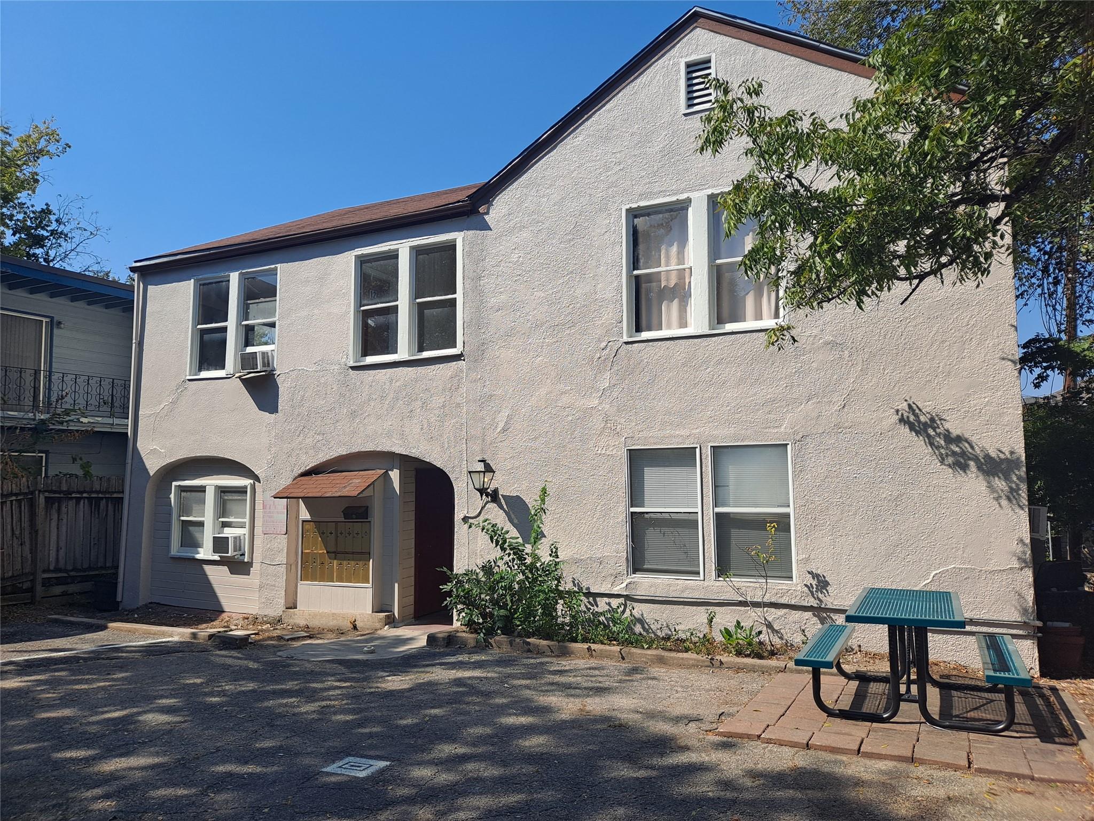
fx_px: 790
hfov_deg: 69.4
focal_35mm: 25
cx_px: 547
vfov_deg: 54.9
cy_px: 410
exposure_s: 1/1159
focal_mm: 4.6
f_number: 2
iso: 32
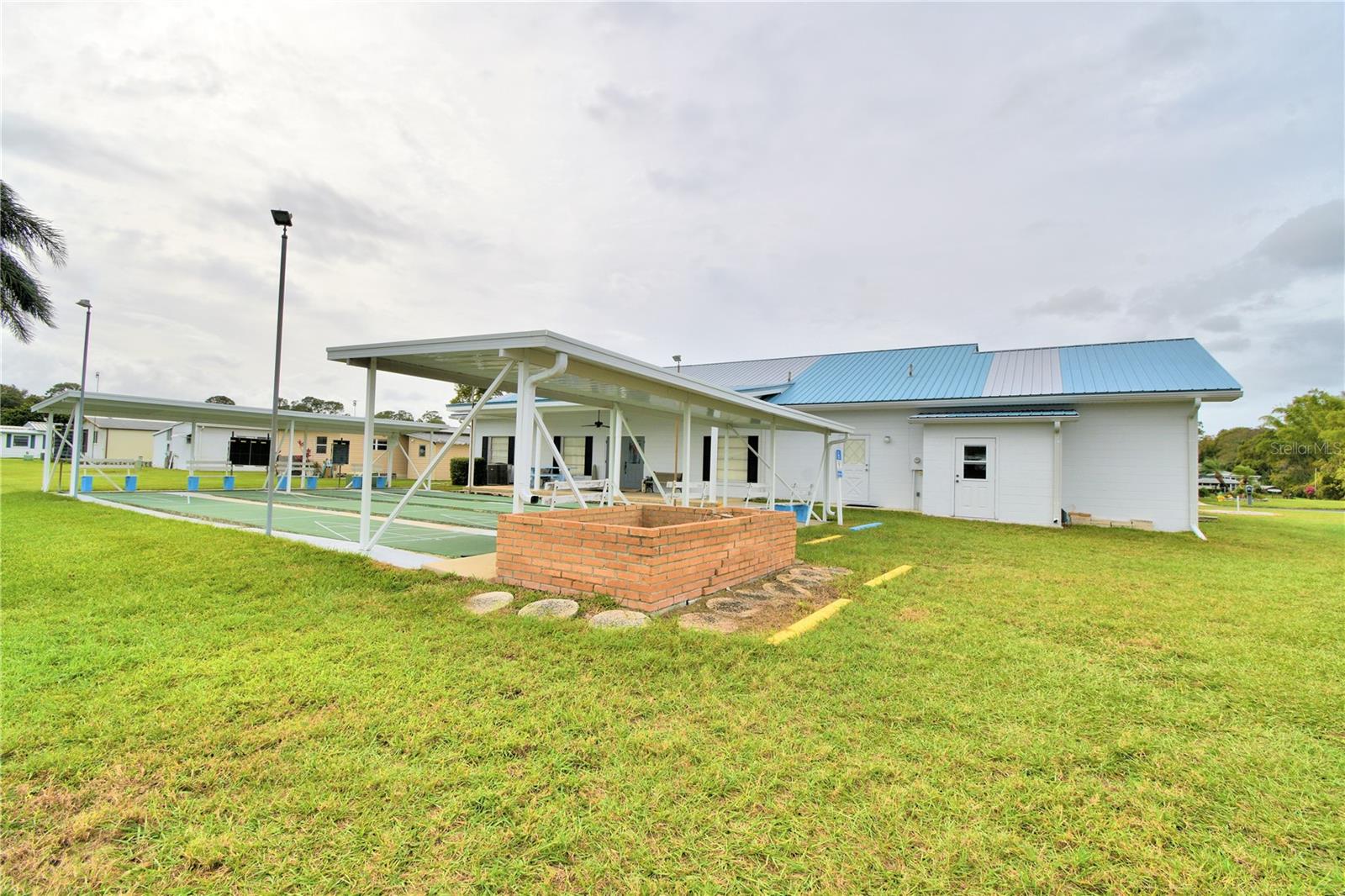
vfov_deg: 77.3
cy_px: 448
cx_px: 672
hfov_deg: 100.4
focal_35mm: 15
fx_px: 560
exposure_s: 1/250
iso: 100
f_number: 11
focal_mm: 10
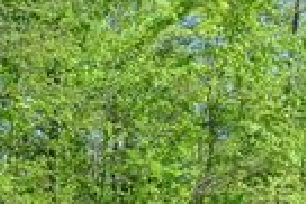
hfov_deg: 19.1
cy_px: 262
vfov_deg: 12.9
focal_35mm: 103
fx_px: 876
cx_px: -20
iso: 100
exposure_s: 1/400
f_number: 4.5
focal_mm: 10.7
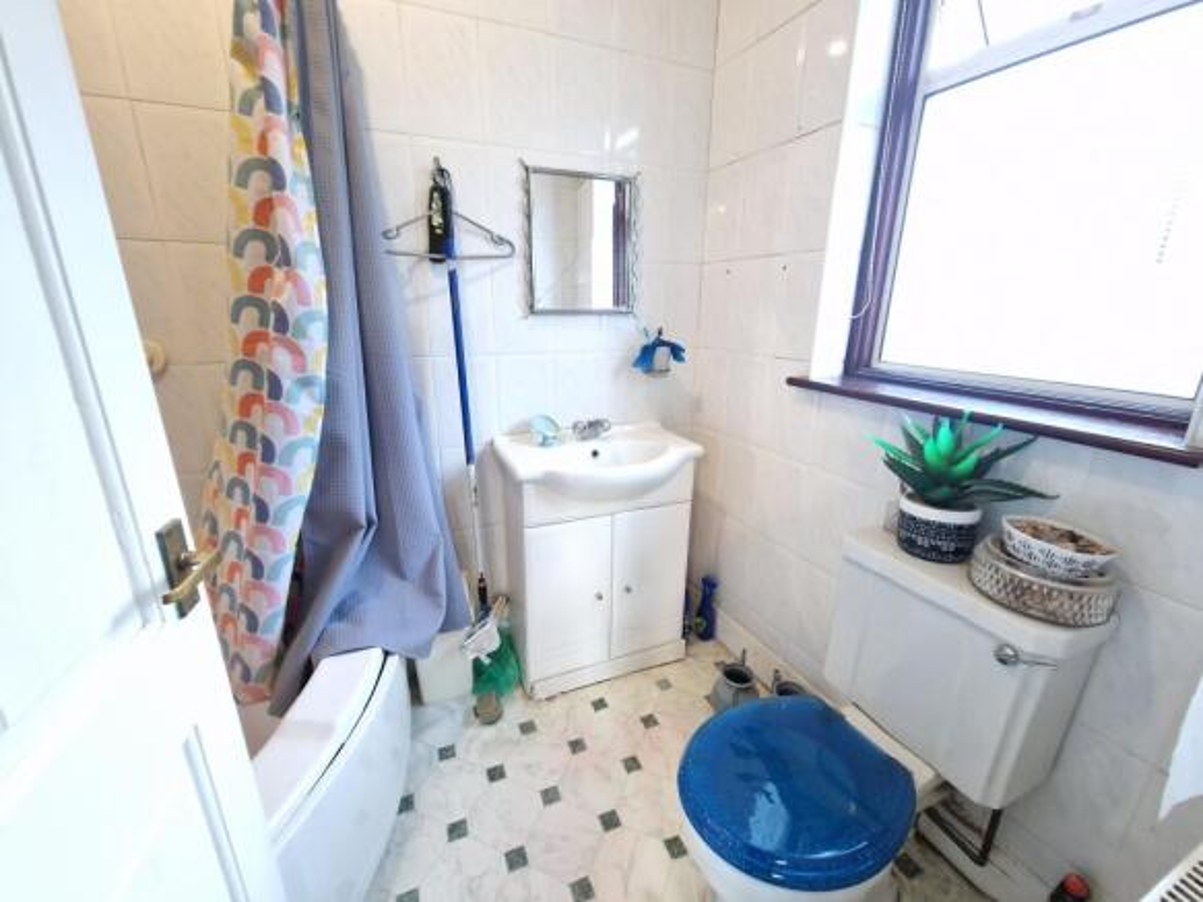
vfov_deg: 89.9
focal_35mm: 13
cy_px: 451
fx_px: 452
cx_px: 602
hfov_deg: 106.2
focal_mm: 2.2
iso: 400
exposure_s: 1/30
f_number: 2.2
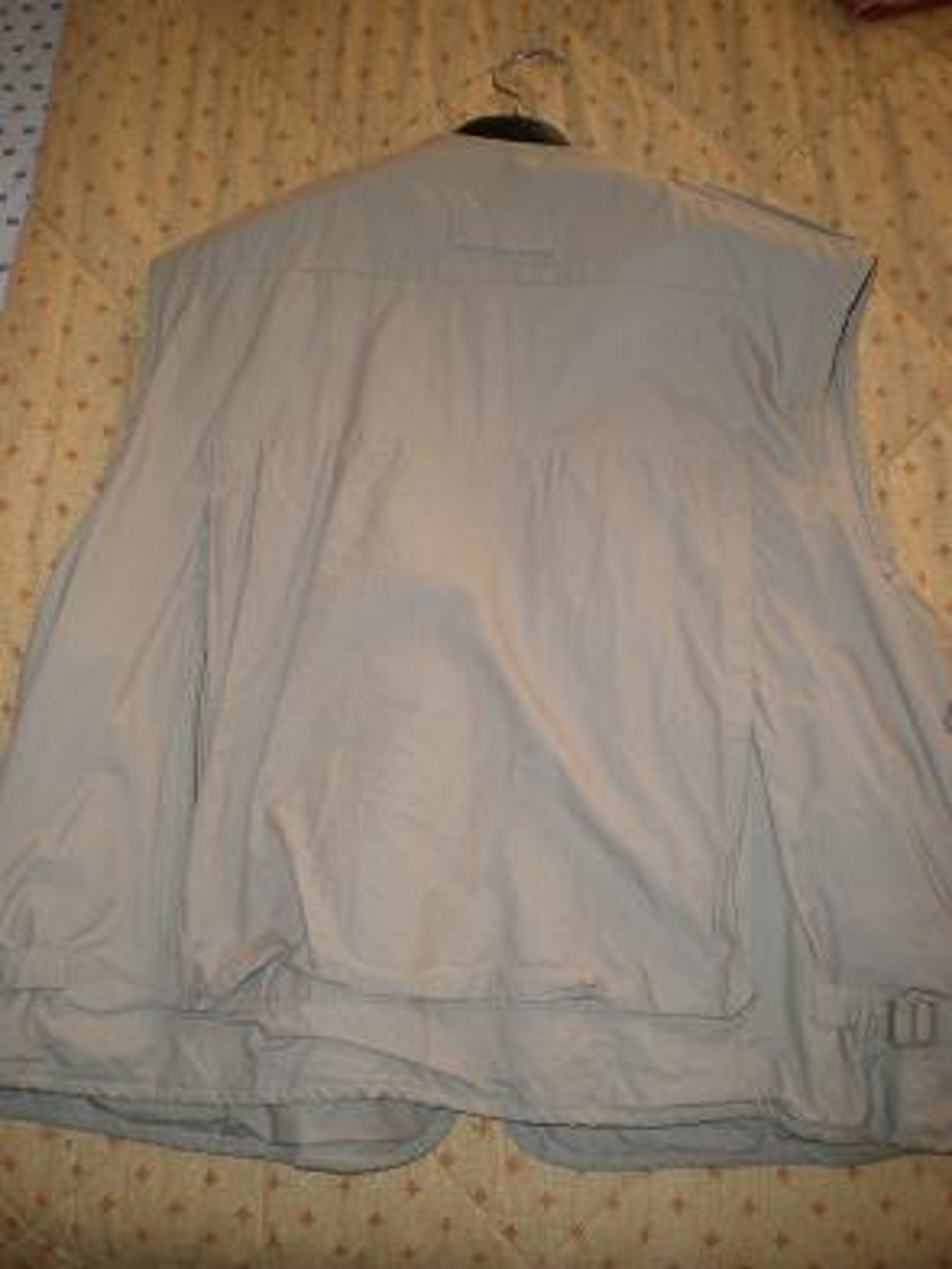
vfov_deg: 51.4
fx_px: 1320
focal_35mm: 36
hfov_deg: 39.7
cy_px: 634
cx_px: 476
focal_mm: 6.3
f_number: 3.1
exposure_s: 1/50
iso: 100
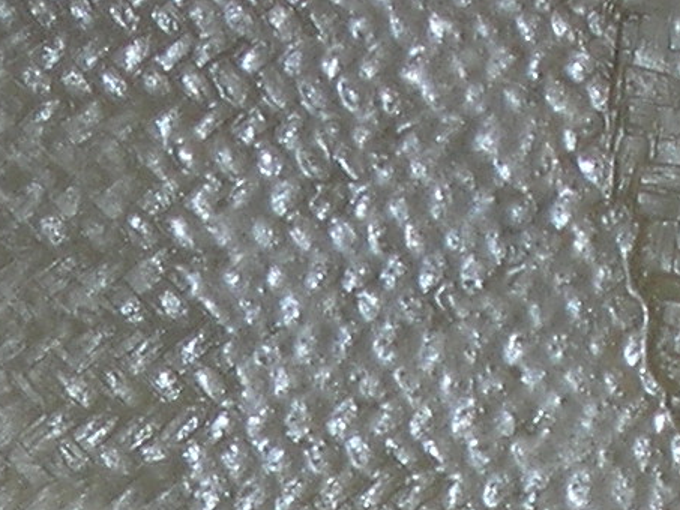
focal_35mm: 647
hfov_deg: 3.1
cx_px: 267
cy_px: 1300
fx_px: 12713
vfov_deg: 2.3
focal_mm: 23.4
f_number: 4.9
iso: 64
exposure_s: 1/60.1
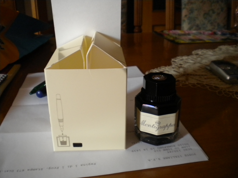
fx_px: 241
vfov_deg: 40.7
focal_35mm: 35
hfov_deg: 52.6
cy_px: 89
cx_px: 119
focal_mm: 6.3
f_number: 3.1
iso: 400
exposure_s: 1/17
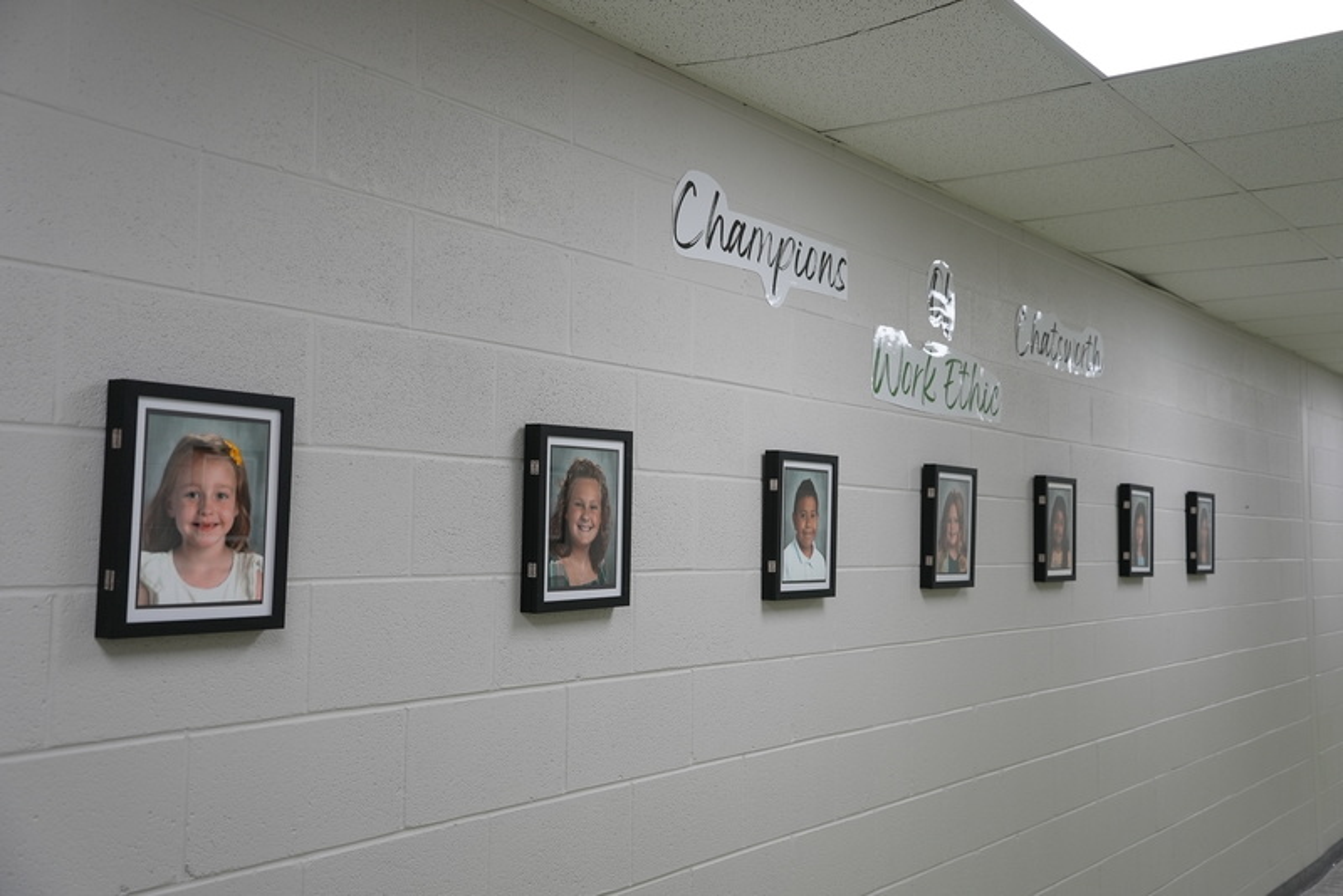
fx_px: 1381
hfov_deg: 51.9
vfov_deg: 36.0
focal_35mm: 37
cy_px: 448
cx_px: 672
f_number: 4
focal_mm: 37
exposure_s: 1/160
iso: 500
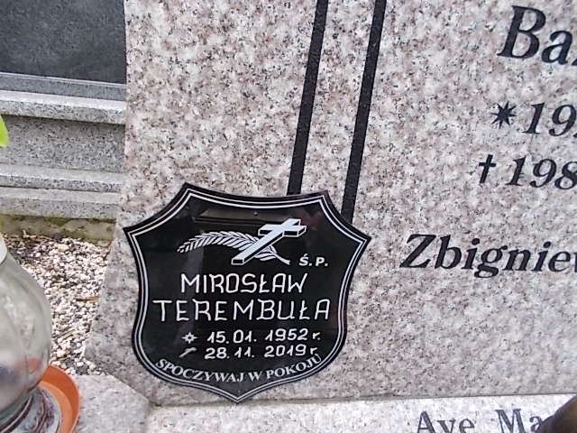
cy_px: 216
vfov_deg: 53.1
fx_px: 433
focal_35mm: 26
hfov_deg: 67.3
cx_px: 288
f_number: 3.2
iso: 80
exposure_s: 1/40
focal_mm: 4.6
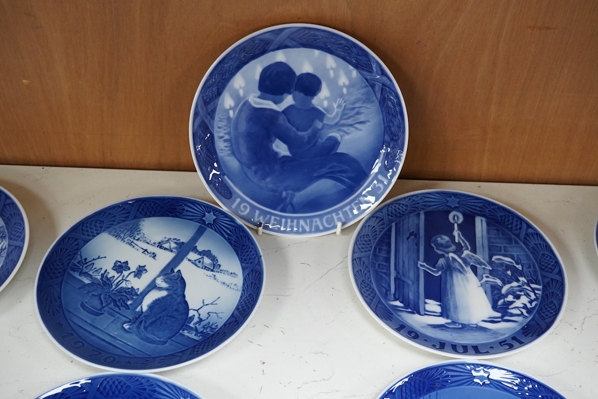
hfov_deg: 43.6
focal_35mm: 45
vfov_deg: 29.9
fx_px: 747
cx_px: 299
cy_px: 200
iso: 3200
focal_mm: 30
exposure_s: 1/200
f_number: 8
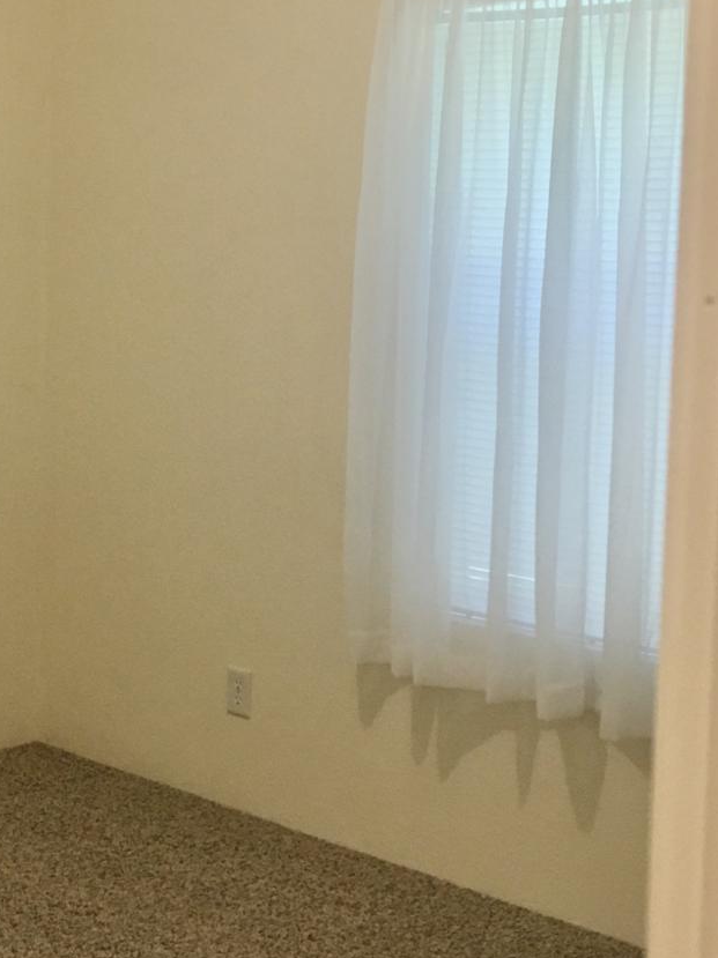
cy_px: 351
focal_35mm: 70
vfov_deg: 27.7
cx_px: 1
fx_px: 1937
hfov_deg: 20.3
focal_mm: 4.15
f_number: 2.2
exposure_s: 1/15
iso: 50
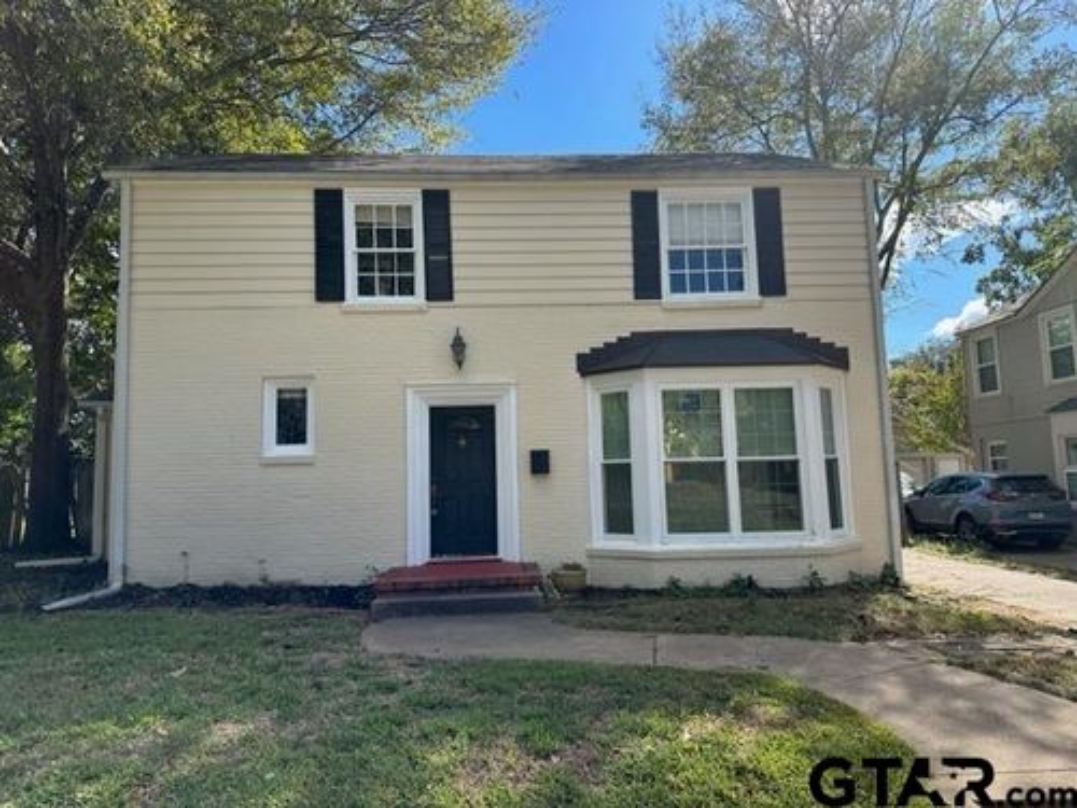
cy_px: 404
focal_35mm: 24
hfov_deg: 71.6
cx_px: 538
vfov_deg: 56.8
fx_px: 747
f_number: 1.78
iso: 80
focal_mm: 6.86
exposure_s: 1/2110
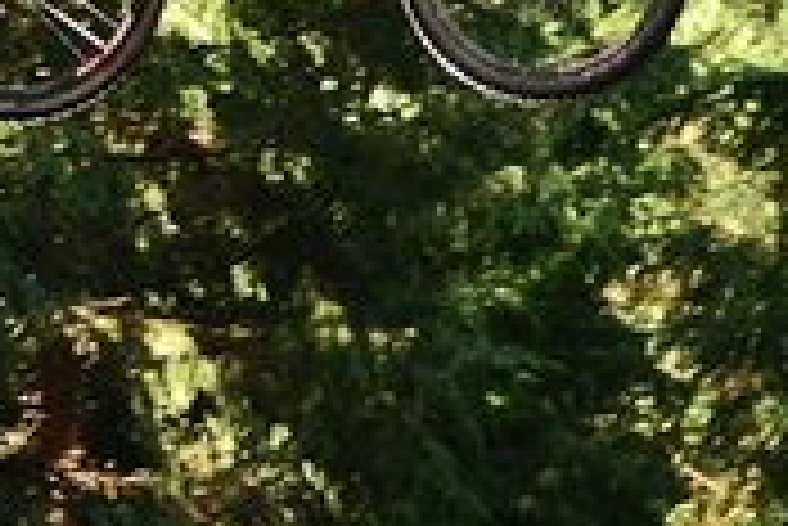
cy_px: 211
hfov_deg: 4.3
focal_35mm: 478
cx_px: 185
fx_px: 10471
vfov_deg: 2.9
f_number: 7.1
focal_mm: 70
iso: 800
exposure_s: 1/250
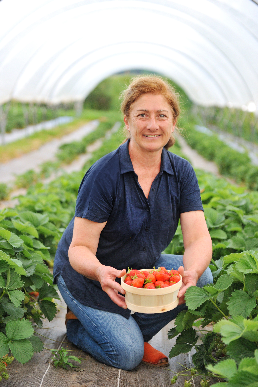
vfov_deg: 28.9
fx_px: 753
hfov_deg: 19.4
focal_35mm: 70
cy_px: 194
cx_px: 129
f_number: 2.8
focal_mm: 70
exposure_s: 1/500
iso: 500
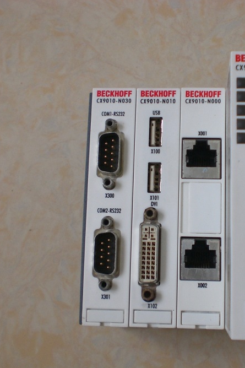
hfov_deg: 25.3
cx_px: 168
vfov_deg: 37.5
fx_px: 541
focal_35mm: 53
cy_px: 185
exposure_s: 1/160
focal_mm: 6.3
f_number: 3.1
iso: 100
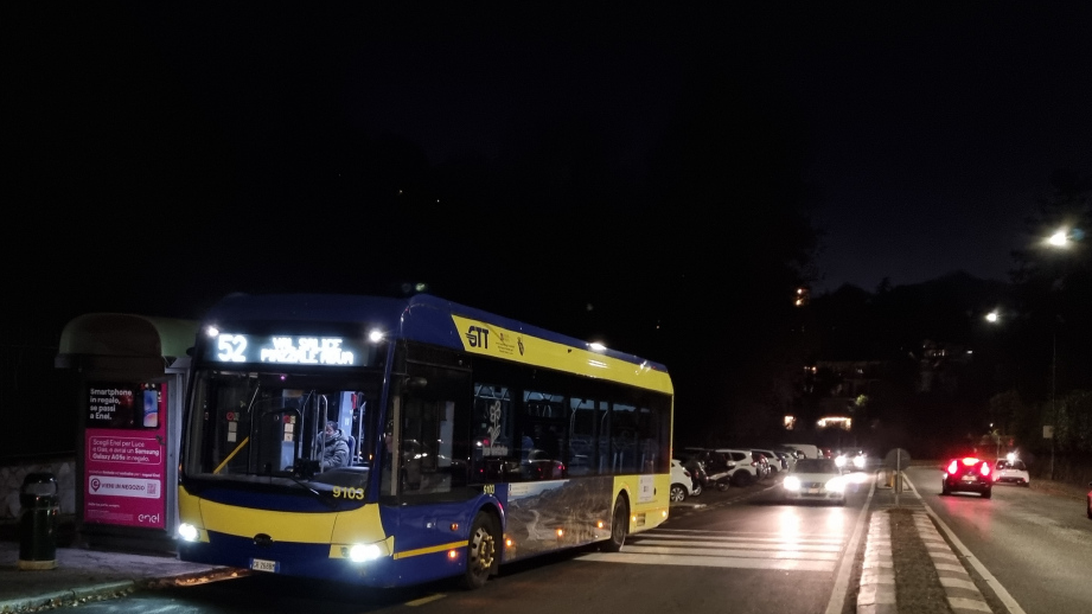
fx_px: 1158
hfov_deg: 49.9
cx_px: 394
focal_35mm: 40
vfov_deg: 29.4
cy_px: 424
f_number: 1.8
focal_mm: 5.4
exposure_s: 1/25
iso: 640
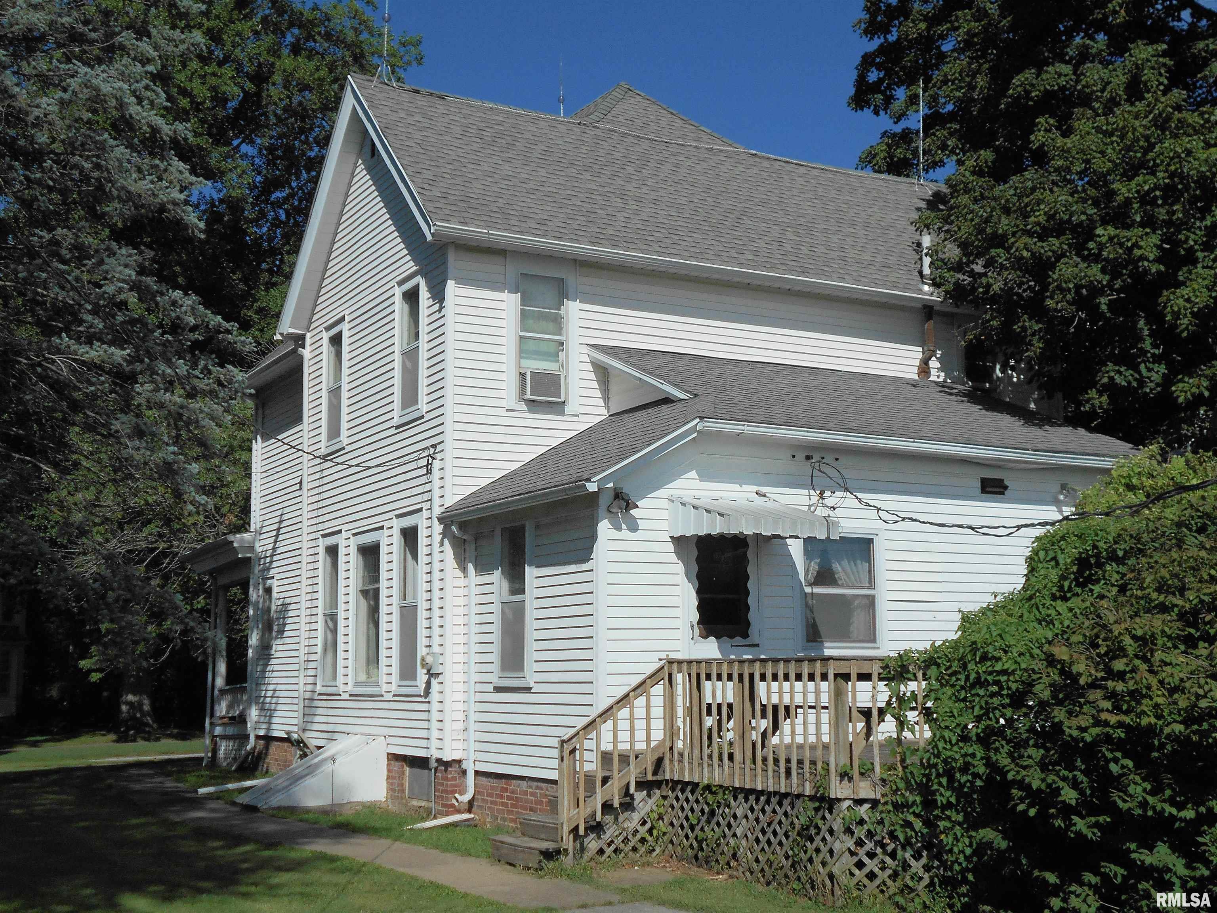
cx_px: 608
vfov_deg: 33.6
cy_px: 456
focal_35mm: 43
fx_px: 1512
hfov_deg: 43.9
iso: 80
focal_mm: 7.7
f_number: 4.2
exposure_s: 1/2000
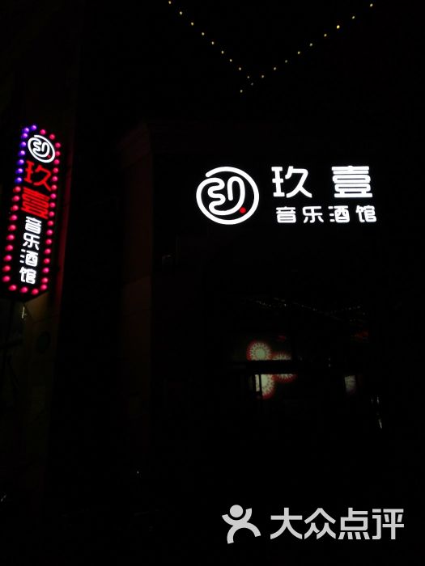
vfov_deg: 67.3
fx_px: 426
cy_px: 283
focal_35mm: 26
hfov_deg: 53.1
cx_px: 212
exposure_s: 1/100
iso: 80
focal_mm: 3.88
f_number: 2
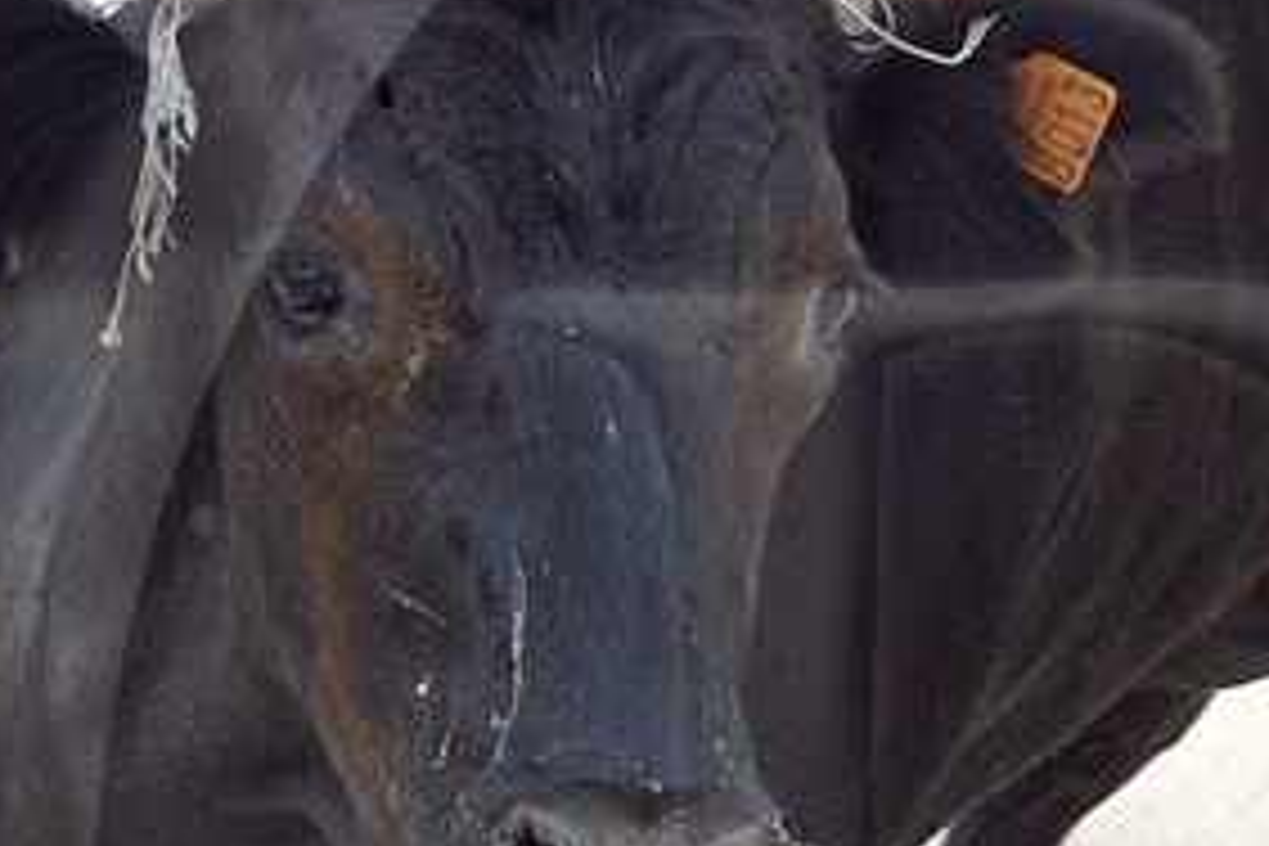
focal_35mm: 1136
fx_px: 40041
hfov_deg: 1.8
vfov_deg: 1.2
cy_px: 1030
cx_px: 1742
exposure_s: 1/800
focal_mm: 200
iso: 800
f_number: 5.6
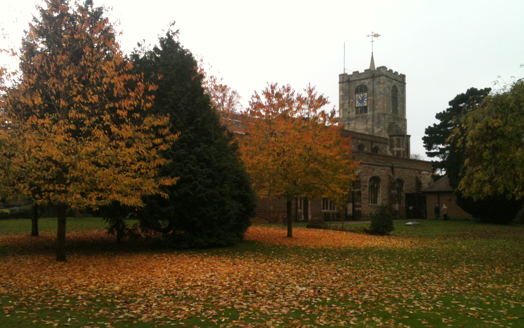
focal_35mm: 38
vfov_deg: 33.5
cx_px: 257
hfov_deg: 51.5
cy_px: 188
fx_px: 543
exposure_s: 1/405
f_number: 2.8
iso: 64
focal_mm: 3.85
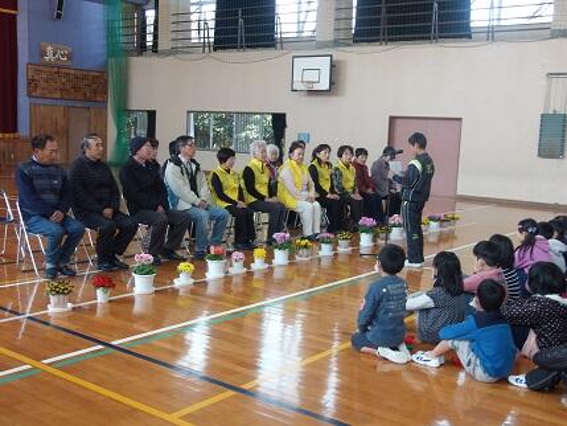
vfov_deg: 35.2
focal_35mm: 41
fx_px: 672
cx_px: 284
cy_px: 213
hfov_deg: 45.8
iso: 100
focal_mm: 7.2
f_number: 3.6
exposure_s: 1/30
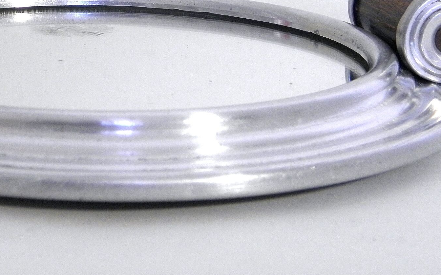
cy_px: -9
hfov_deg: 18.9
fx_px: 1310
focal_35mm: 109
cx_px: 93
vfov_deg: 11.9
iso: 200
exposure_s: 1/30
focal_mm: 9.7
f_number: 4.1
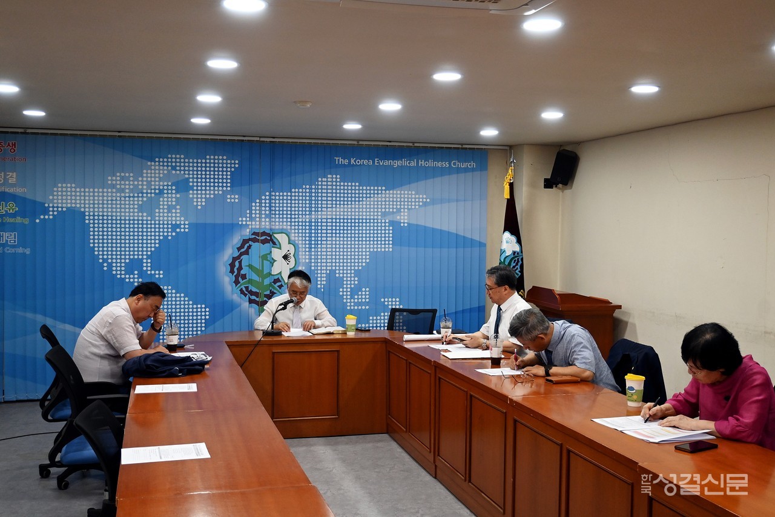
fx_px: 807
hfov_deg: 51.3
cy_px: 258
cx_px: 388
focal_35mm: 38
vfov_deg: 35.5
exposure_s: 1/125
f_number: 4.2
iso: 800
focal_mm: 25
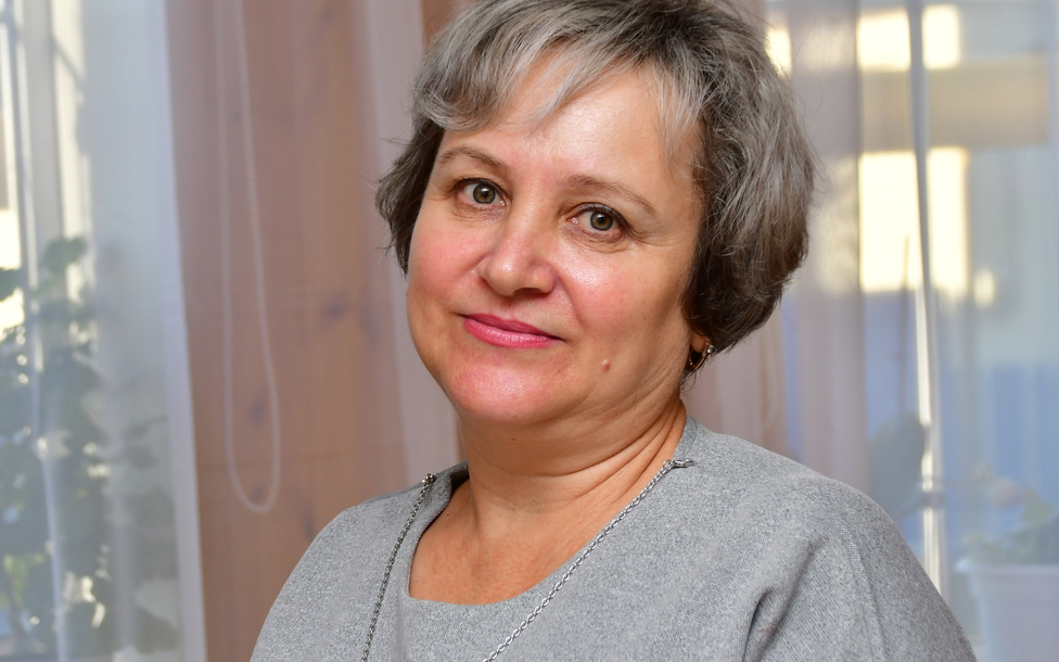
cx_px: 527
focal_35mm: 137
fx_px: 3954
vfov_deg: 9.6
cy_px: 408
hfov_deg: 15.3
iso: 280
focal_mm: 55
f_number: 5
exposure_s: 1/250
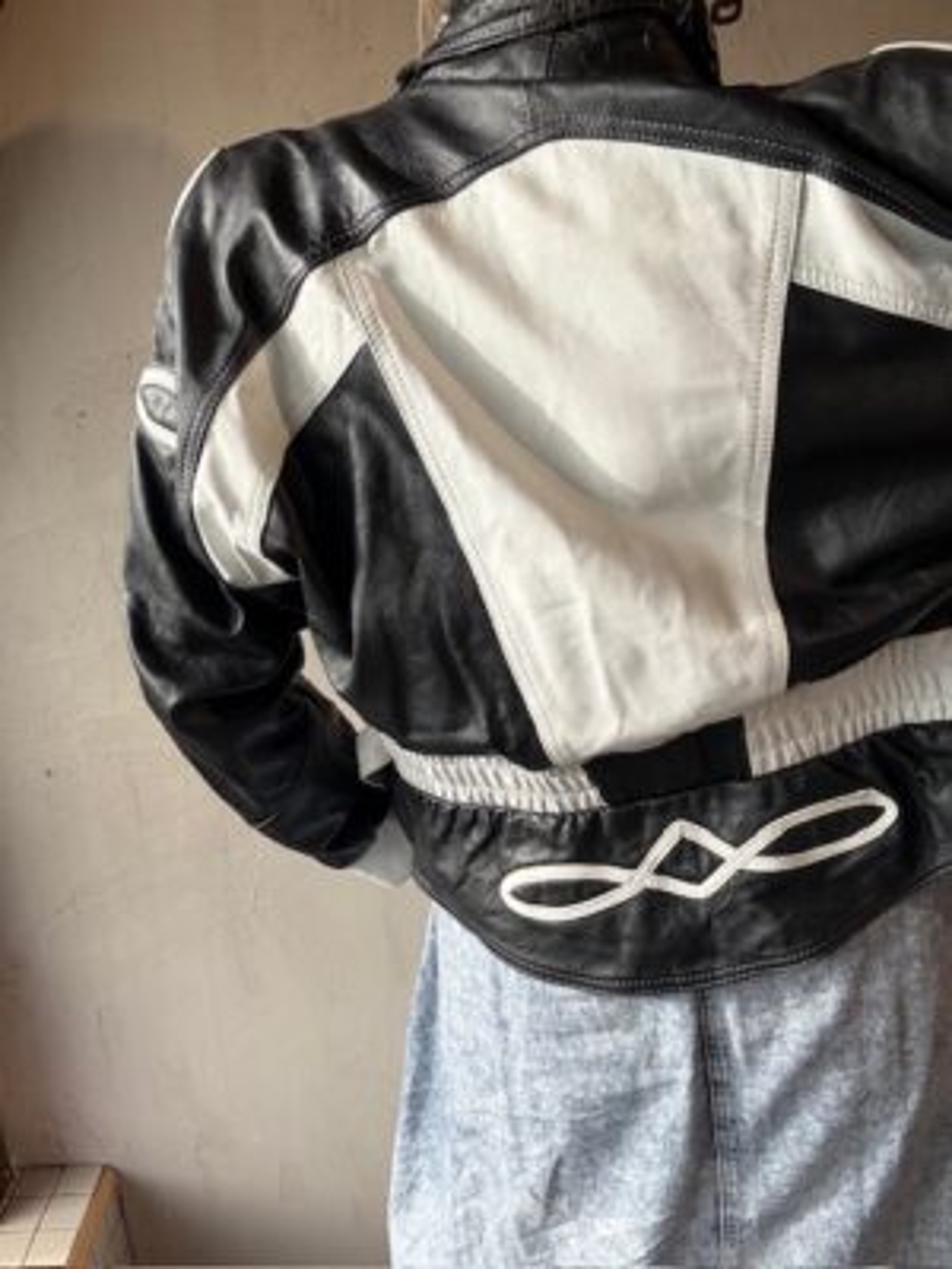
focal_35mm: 30
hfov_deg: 46.8
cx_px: 476
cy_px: 634
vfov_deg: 60.0
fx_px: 1100
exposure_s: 1/221
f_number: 1.9
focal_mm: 2.69
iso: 25
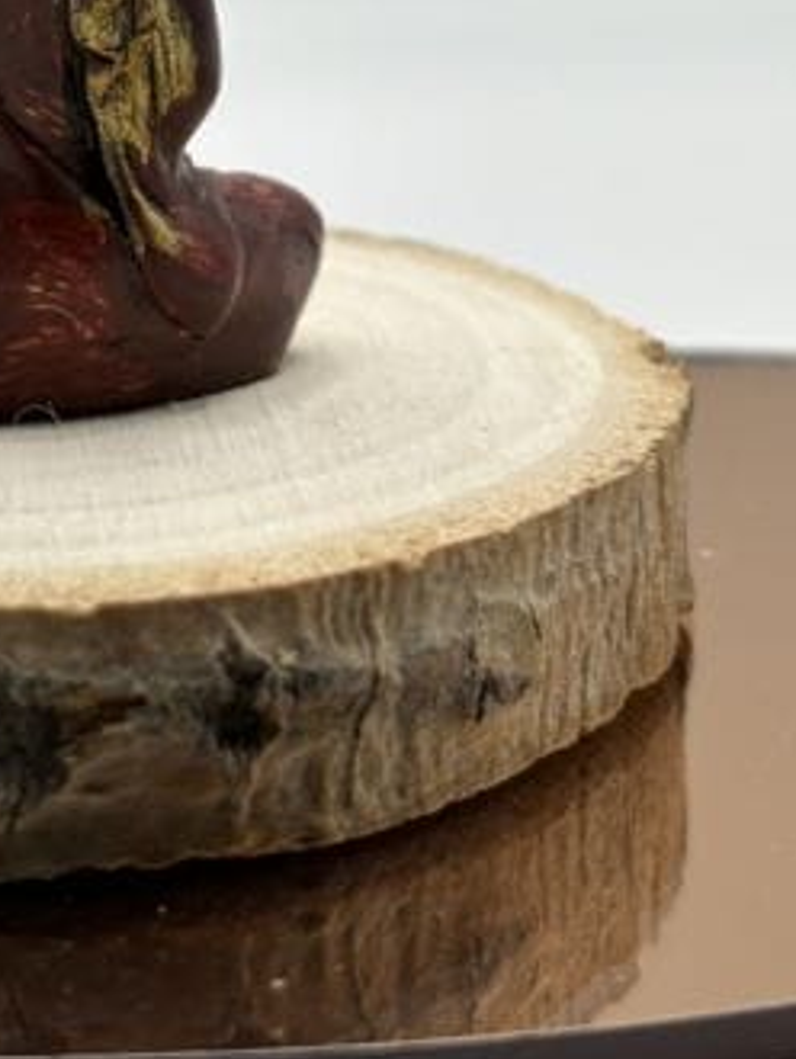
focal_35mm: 105
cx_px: 32
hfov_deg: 13.9
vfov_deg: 18.3
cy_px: 30
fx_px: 3215
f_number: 1.6
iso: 32
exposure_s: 1/341
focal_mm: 5.96
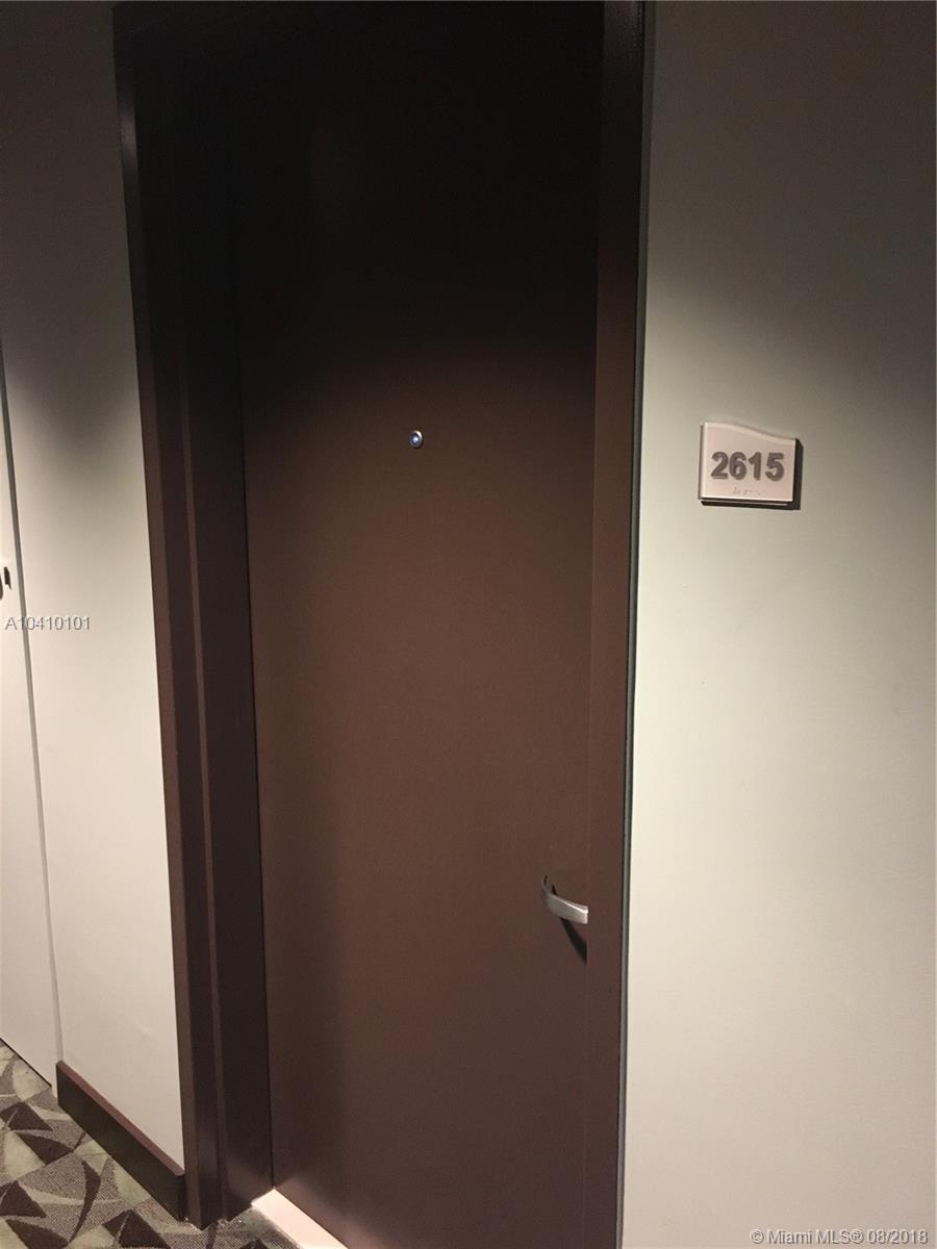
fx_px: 1047
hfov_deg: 48.2
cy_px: 624
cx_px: 468
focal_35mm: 29
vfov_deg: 61.7
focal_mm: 4.15
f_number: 2.2
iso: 200
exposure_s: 1/15
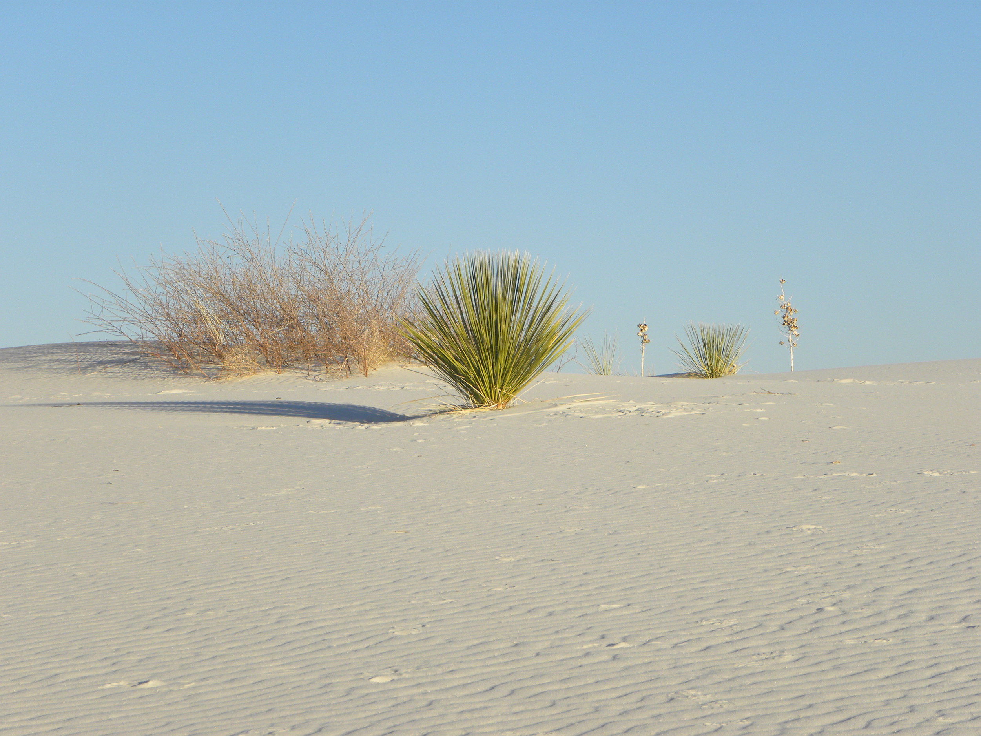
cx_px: 490
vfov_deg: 10.3
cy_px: 368
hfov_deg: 13.7
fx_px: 4081
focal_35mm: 144
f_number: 5.6
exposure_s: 1/259
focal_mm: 25.7
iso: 64
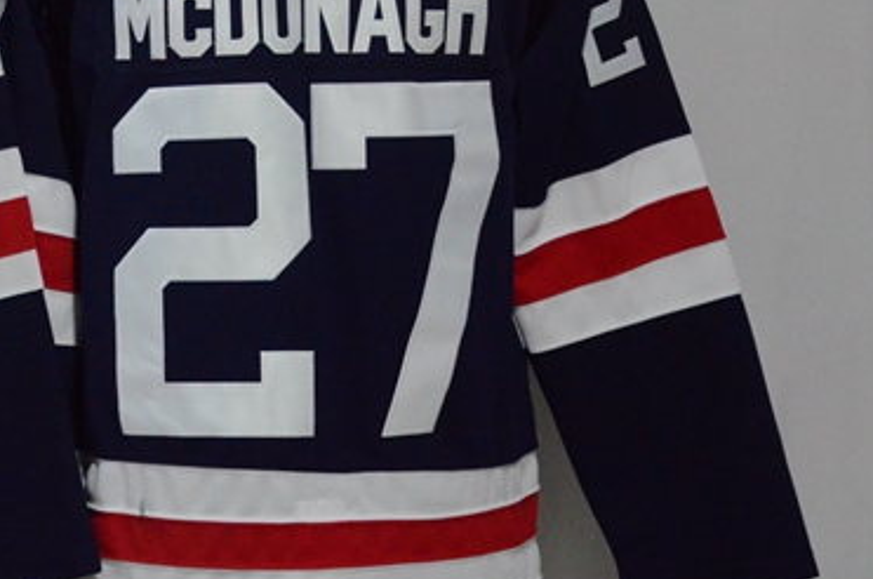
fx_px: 3292
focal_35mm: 136
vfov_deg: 10.0
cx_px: -40
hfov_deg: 14.8
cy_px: 165
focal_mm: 42
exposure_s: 1/100
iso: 4000
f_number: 5
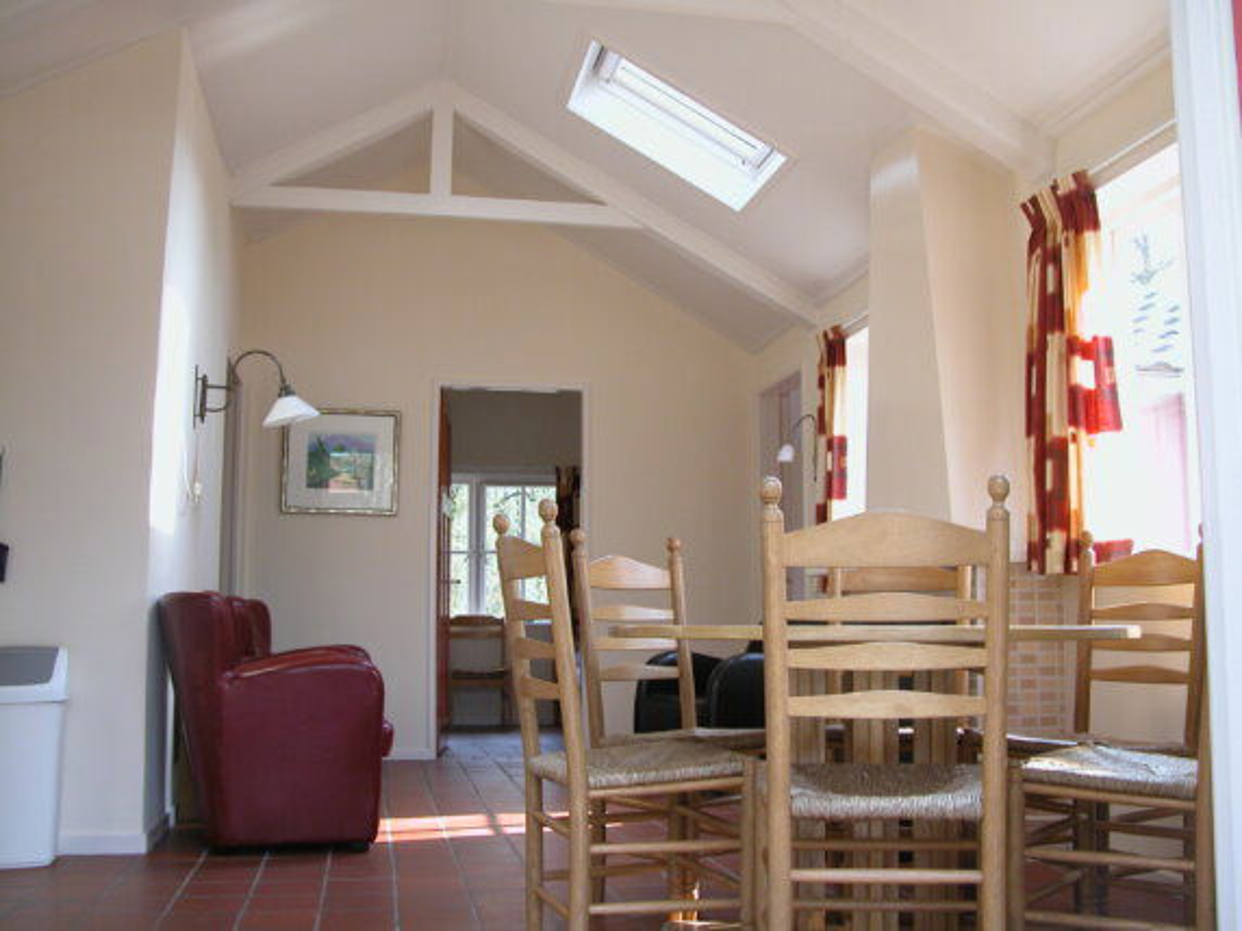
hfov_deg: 54.0
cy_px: 466
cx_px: 621
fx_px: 1220
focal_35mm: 34
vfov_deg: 41.8
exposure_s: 1/57.7
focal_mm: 8.9
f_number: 2.8
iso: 100
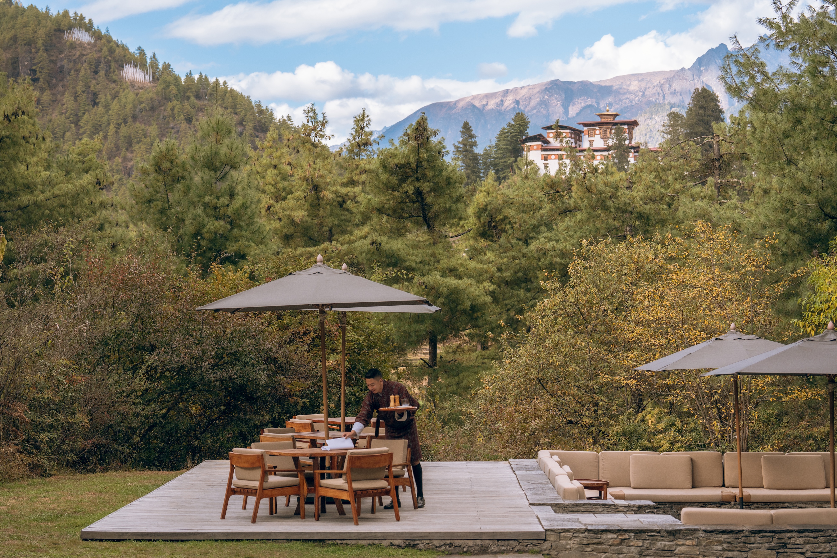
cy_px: 279
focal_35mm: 70
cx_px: 418
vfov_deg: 19.5
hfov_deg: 28.8
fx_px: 1627
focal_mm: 70
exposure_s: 1/1250
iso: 500
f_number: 4
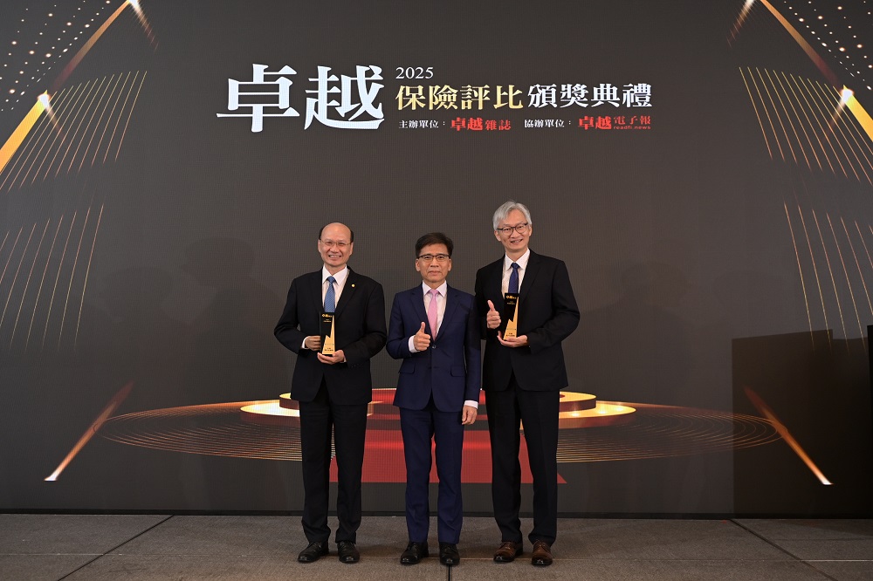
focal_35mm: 37
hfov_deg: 51.9
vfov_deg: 35.9
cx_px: 436
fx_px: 897
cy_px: 290
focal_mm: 37
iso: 640
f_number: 2.8
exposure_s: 1/200
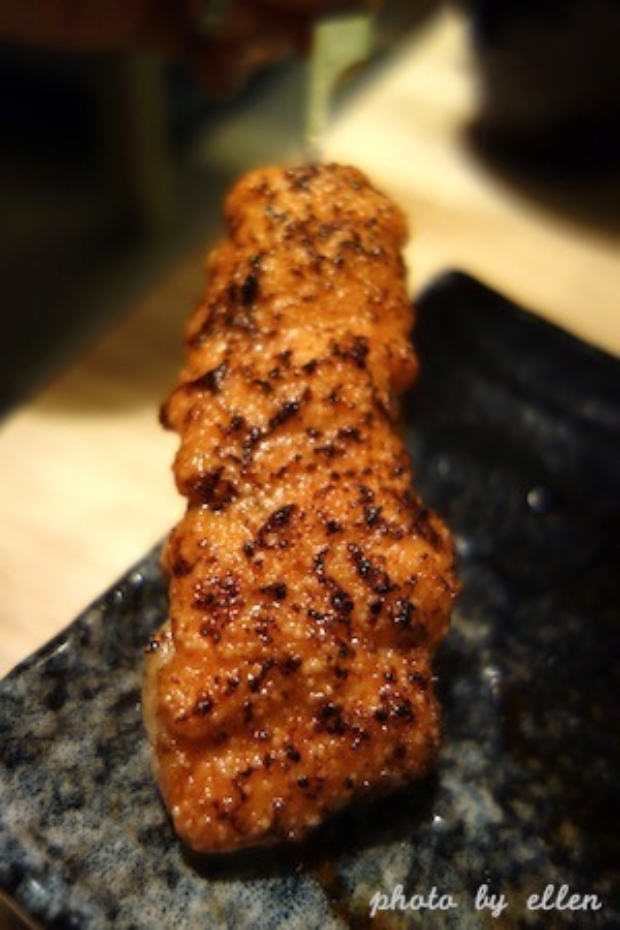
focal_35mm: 28
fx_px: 723
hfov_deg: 46.4
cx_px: 310
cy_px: 465
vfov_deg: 65.5
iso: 640
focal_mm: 10.4
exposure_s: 1/30
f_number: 1.8
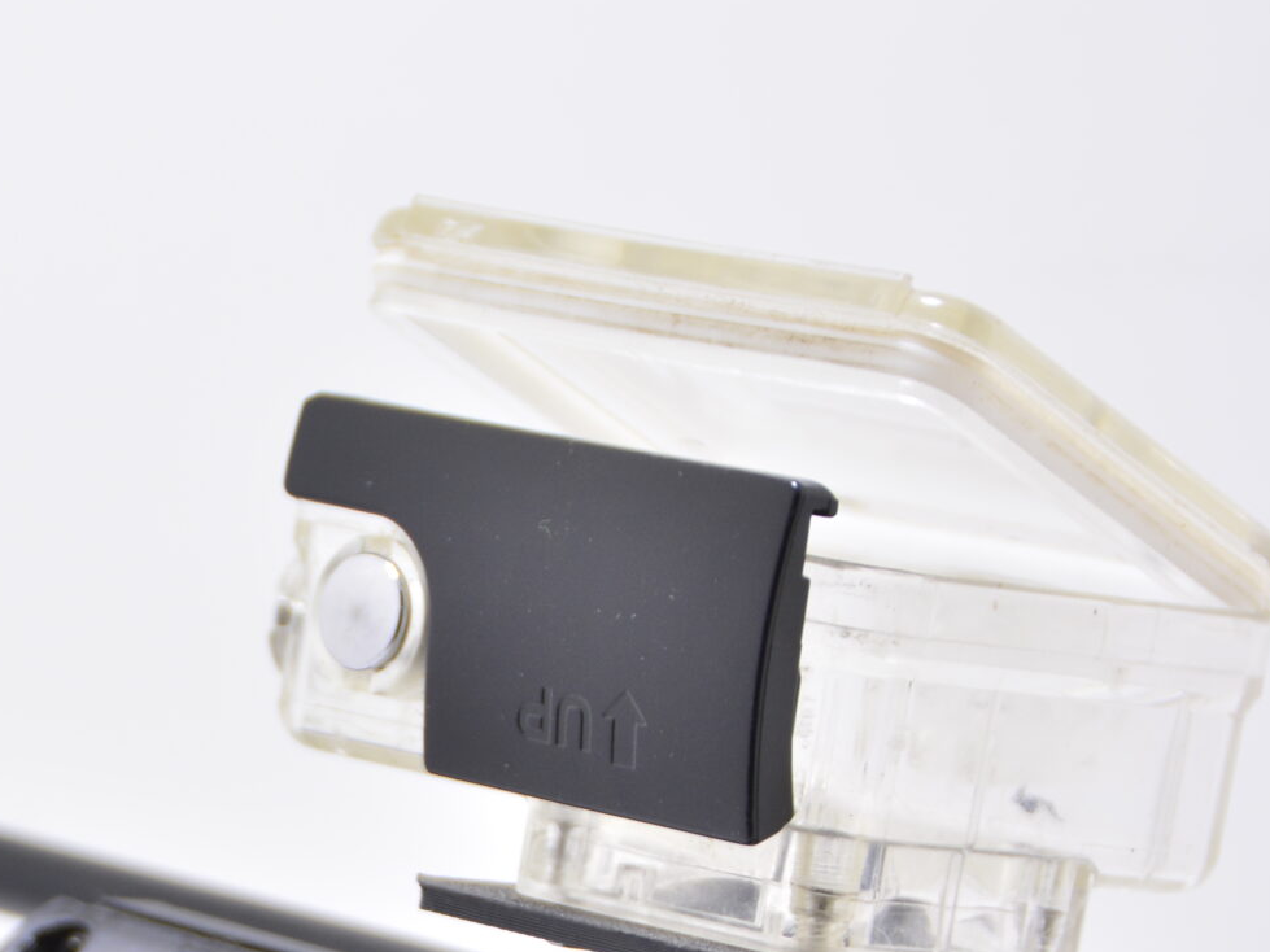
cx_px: 127
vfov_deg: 5.6
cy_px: 1080
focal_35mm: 264
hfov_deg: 7.5
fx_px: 9685
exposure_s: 1/250
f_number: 5
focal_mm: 70
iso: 250
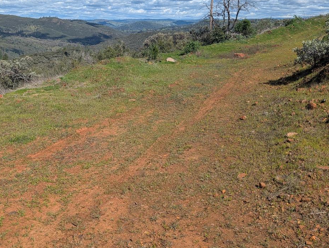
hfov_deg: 47.2
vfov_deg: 36.5
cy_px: 83
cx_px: 118
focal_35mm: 39
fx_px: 371
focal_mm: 6.9
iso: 22
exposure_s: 1/1383
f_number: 1.68
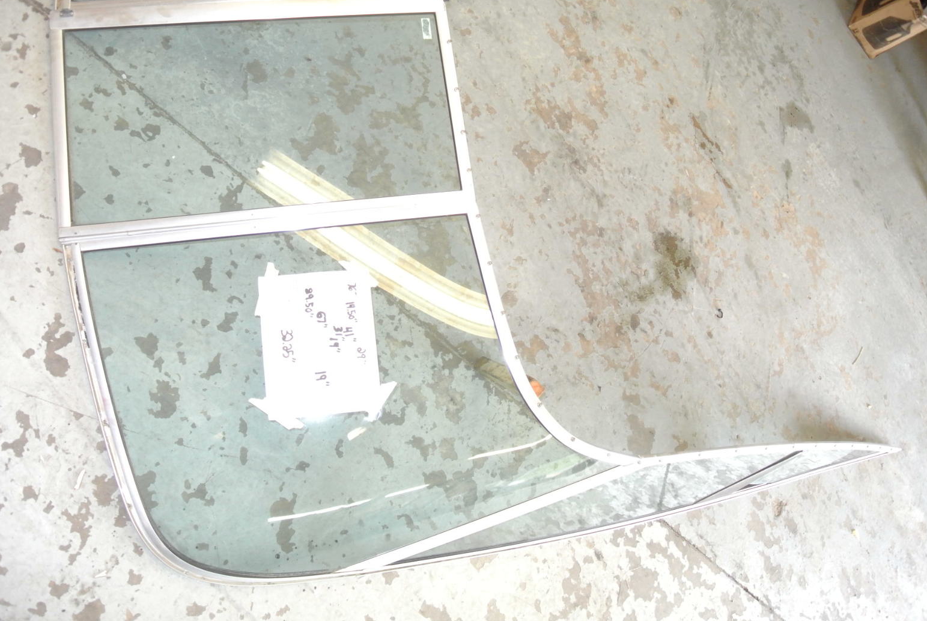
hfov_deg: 65.4
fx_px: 722
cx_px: 461
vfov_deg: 46.5
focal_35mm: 28
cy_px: 314
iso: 800
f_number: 3.5
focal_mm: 10
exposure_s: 1/60
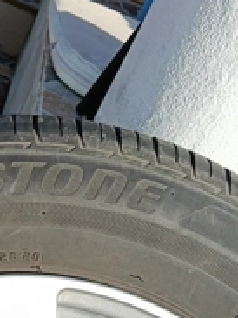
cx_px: -16
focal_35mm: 59
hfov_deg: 23.4
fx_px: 541
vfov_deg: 32.4
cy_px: 221
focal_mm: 3.98
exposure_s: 1/499
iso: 64
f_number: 1.8
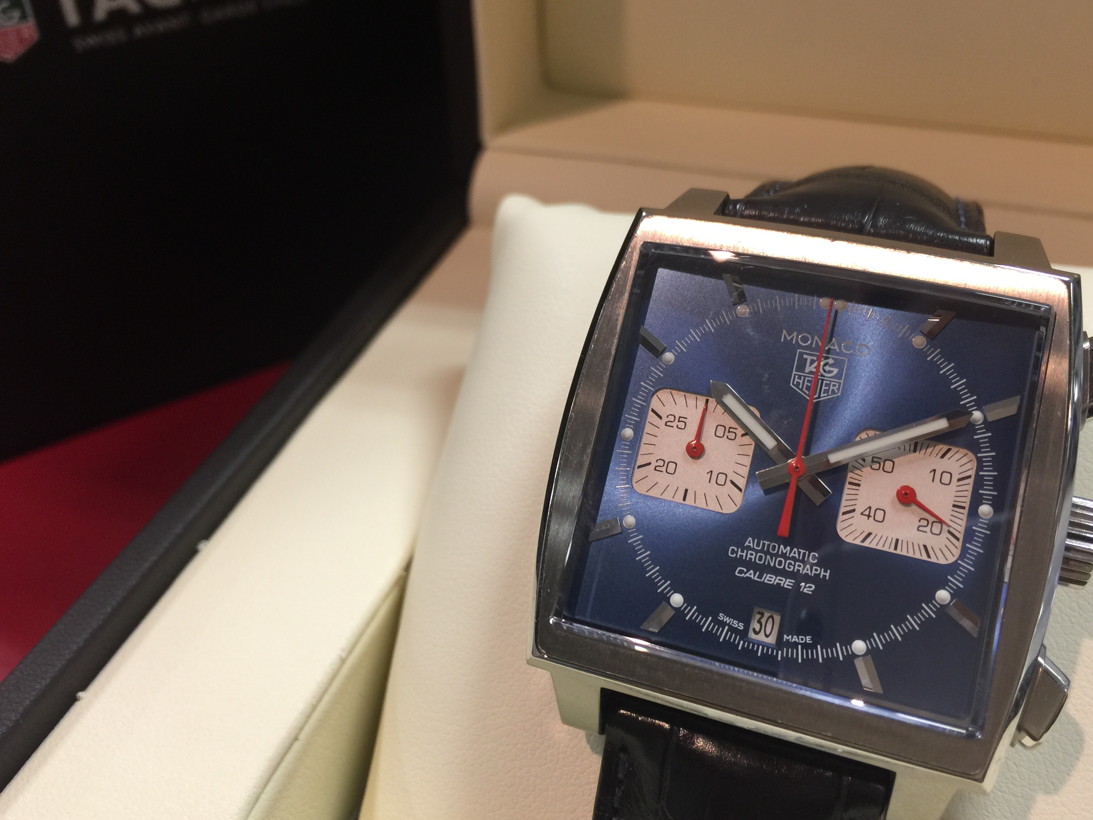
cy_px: 372
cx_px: 568
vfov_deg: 42.9
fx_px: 1042
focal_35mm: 33
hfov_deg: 55.3
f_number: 2.2
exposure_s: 1/30
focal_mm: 4.15
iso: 32
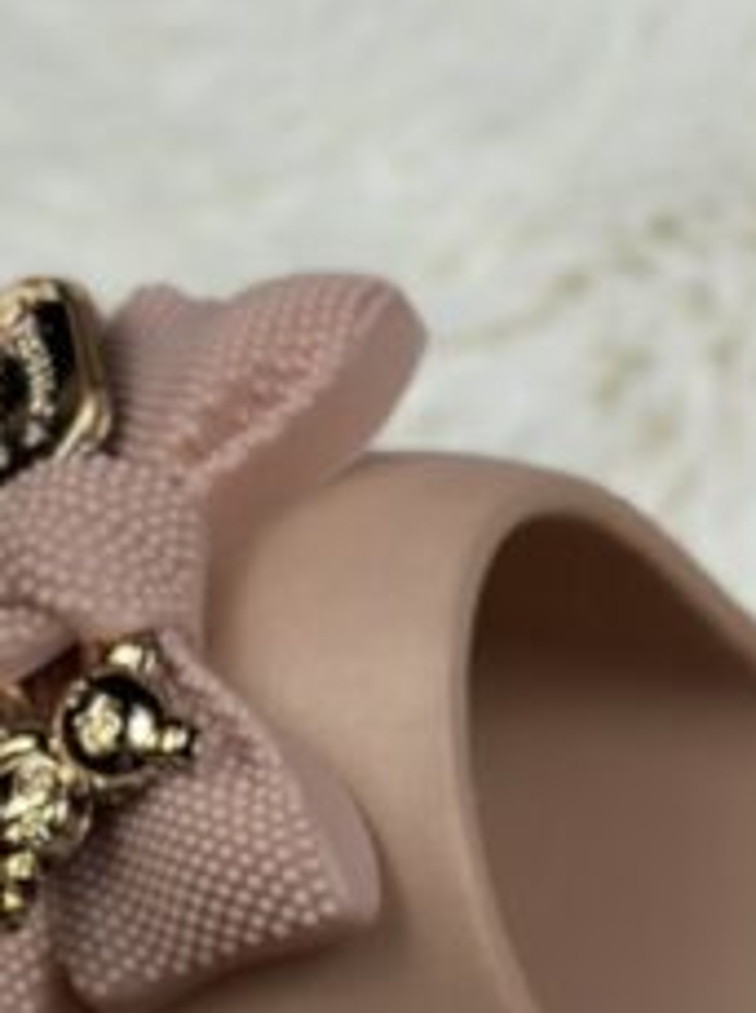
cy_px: 1548
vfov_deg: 11.3
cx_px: 442
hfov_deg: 8.8
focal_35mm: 168
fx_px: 4906
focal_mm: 6.86
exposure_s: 1/1916
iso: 100
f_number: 1.78
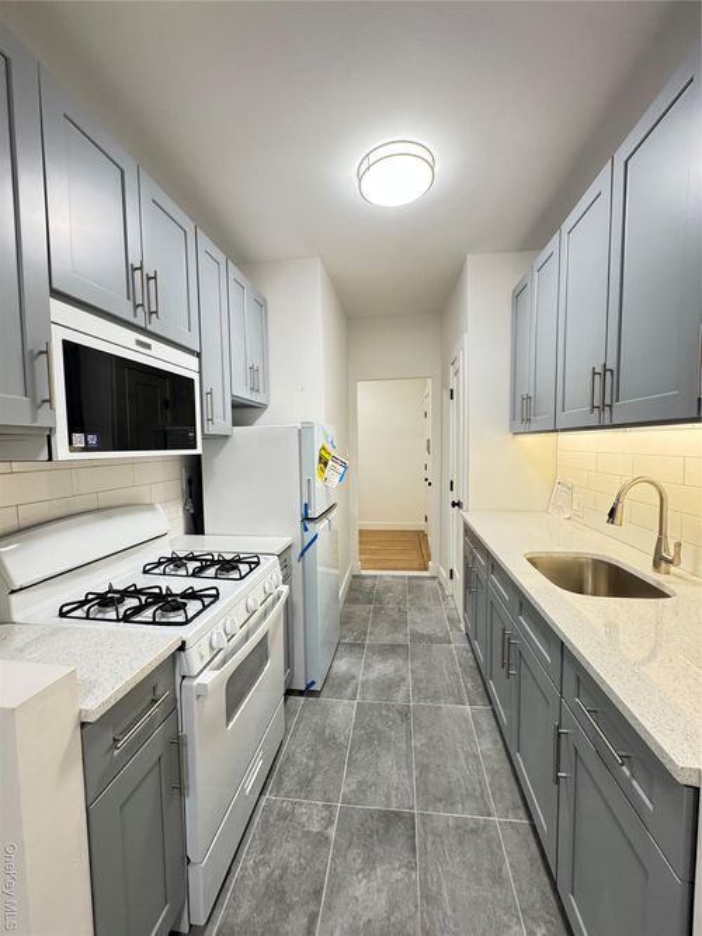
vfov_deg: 102.1
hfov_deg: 85.7
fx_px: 379
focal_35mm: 14
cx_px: 351
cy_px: 468
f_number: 2.2
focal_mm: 2.22
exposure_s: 1/60
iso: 320
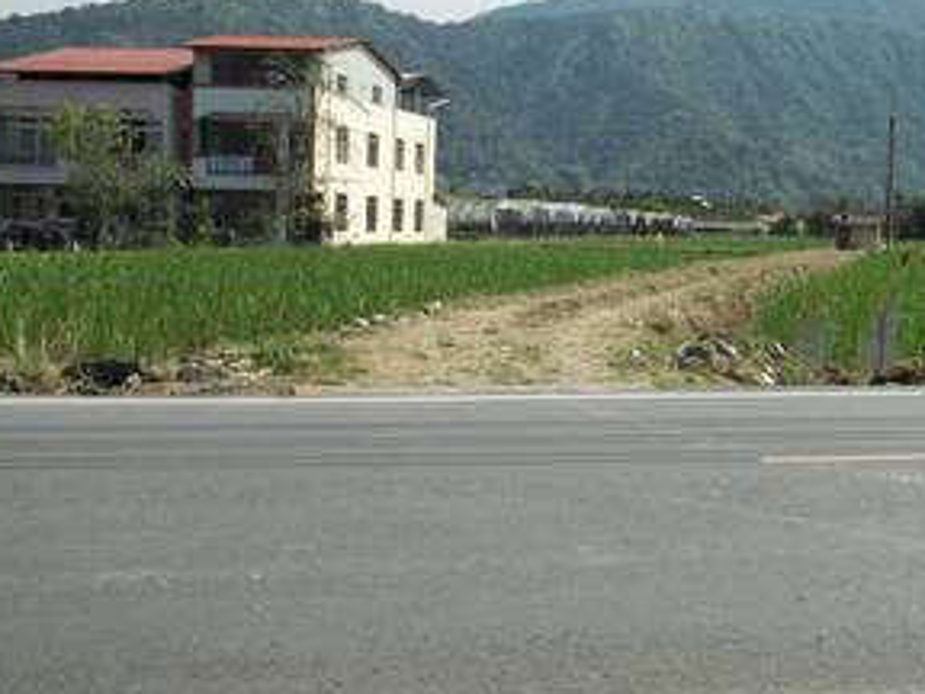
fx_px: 1202
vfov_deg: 32.2
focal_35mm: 45
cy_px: 315
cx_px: 540
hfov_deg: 41.9
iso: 64
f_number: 8
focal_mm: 6.5
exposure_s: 1/160
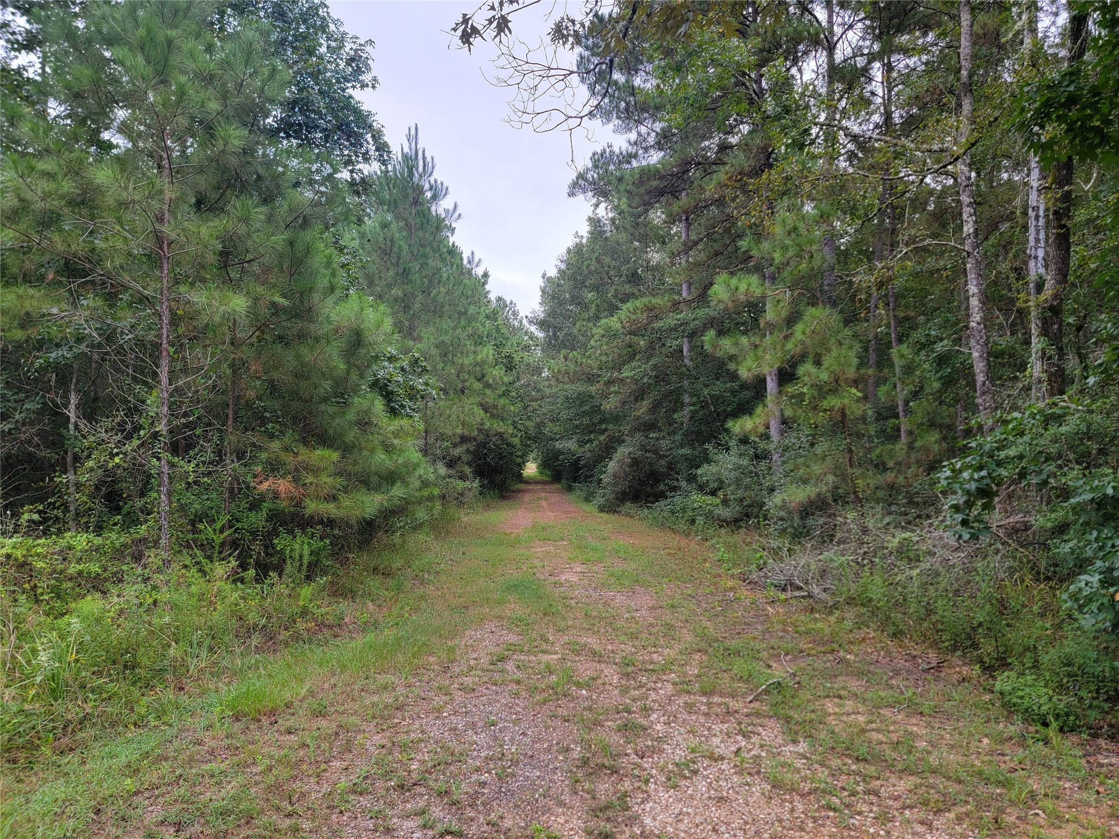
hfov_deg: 71.6
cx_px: 560
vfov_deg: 56.8
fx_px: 776
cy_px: 420
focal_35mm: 24
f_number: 1.8
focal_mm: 6.7
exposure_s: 1/120
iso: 32
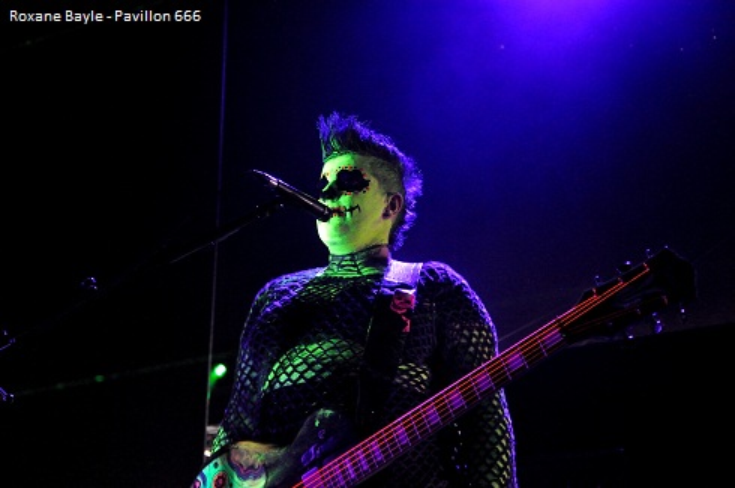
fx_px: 1223
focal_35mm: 60
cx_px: 368
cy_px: 244
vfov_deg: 22.5
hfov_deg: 33.5
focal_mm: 40
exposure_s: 1/50
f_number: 4.5
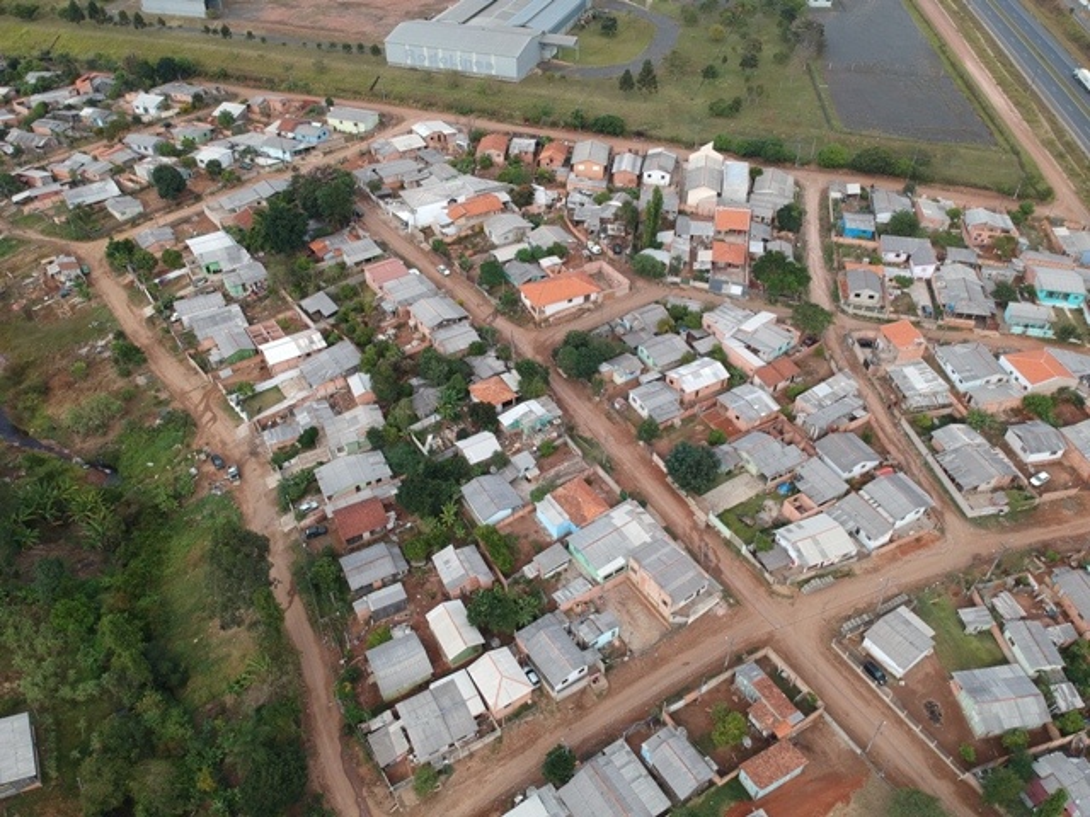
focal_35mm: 25
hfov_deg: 69.4
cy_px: 408
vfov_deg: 54.9
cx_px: 545
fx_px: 787
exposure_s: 1/320
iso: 100
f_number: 2.6
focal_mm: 4.49
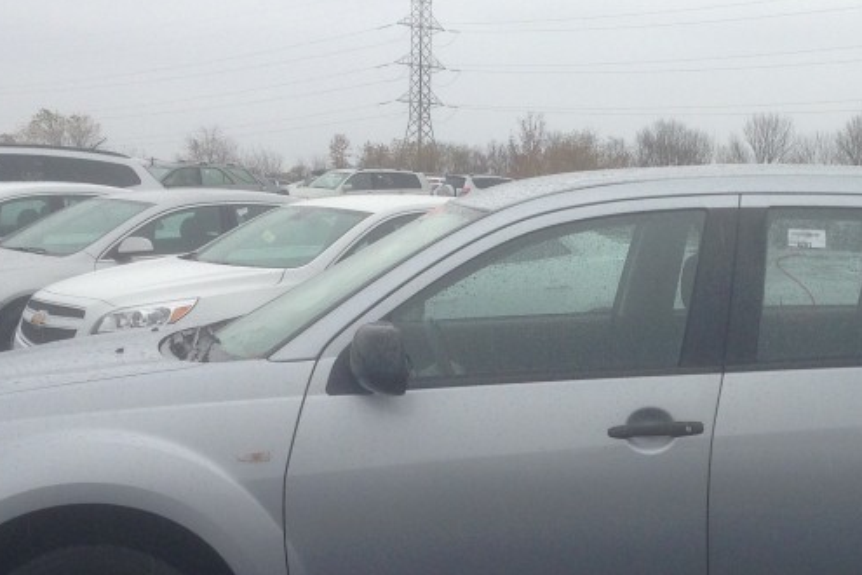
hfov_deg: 28.3
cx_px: 561
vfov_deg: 19.0
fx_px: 1700
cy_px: 463
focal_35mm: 71
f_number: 2.4
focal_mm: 4.13
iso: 50
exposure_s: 1/361
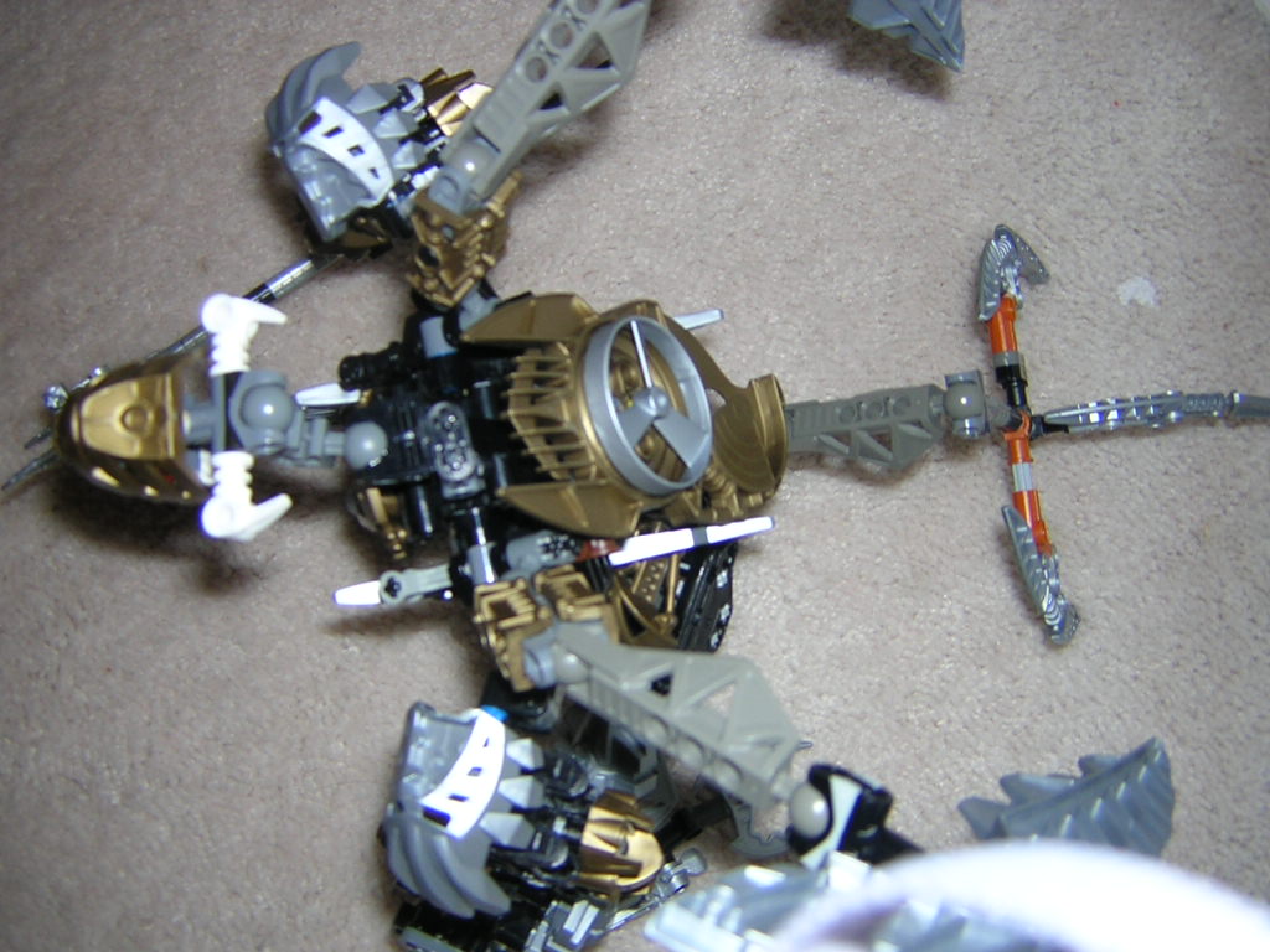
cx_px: 635
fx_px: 1321
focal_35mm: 36
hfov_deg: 51.4
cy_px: 476
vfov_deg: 39.7
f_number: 2.6
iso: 100
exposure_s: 1/60.1
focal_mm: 4.7
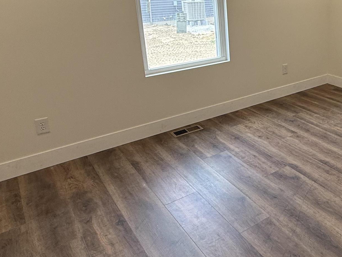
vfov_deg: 39.5
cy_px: 62
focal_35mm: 35
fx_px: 346
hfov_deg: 46.5
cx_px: 318
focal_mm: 2.22
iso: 100
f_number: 2.2
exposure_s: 1/120
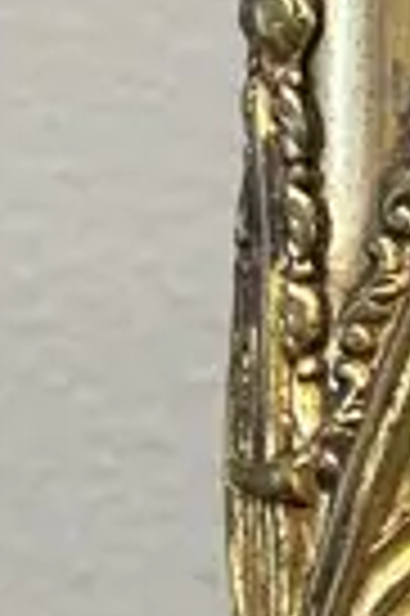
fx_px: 6405
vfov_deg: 5.3
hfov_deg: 3.7
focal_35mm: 374
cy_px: 1443
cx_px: 482
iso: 160
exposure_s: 1/50
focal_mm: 6.86
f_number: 1.78
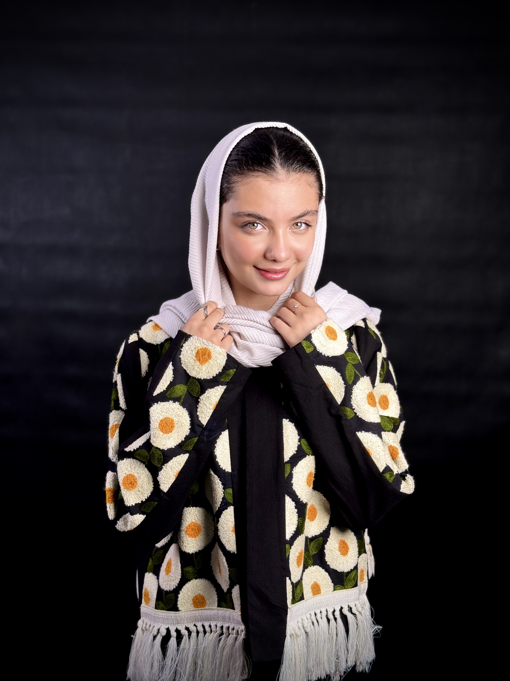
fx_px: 943
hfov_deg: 30.3
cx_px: 255
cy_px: 340
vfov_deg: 39.7
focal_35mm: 48
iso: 50
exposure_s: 1/165
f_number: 1.78
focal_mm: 6.76
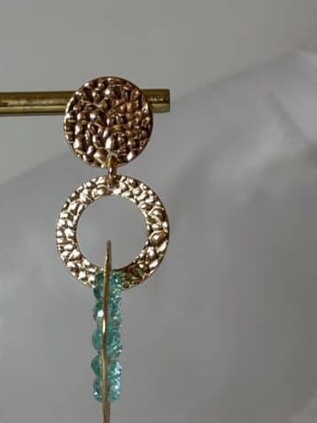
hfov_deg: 12.8
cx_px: -5
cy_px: 419
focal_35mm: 114
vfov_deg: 16.9
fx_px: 1393
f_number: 1.6
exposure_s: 1/133
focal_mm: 5.96
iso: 25
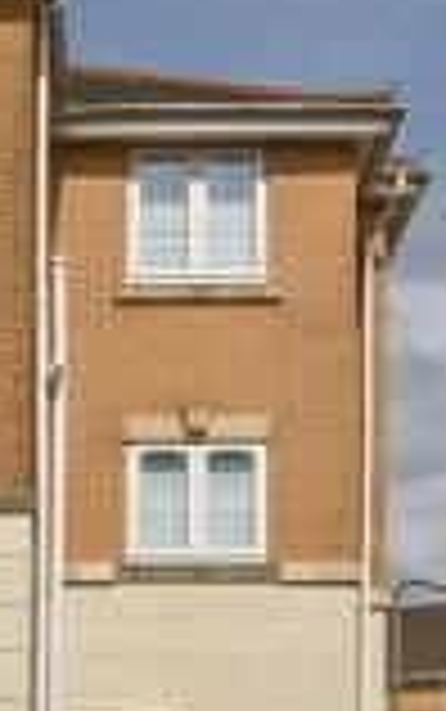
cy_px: 538
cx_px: -286
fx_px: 1786
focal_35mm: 92
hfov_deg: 13.2
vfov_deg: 22.3
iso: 400
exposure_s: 1/2500
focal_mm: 20
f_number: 8
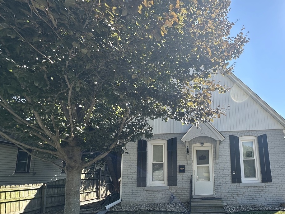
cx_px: 195
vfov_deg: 59.4
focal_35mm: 22
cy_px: 146
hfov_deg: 73.5
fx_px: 181
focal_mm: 2.22
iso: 40
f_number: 2.2
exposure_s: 1/622
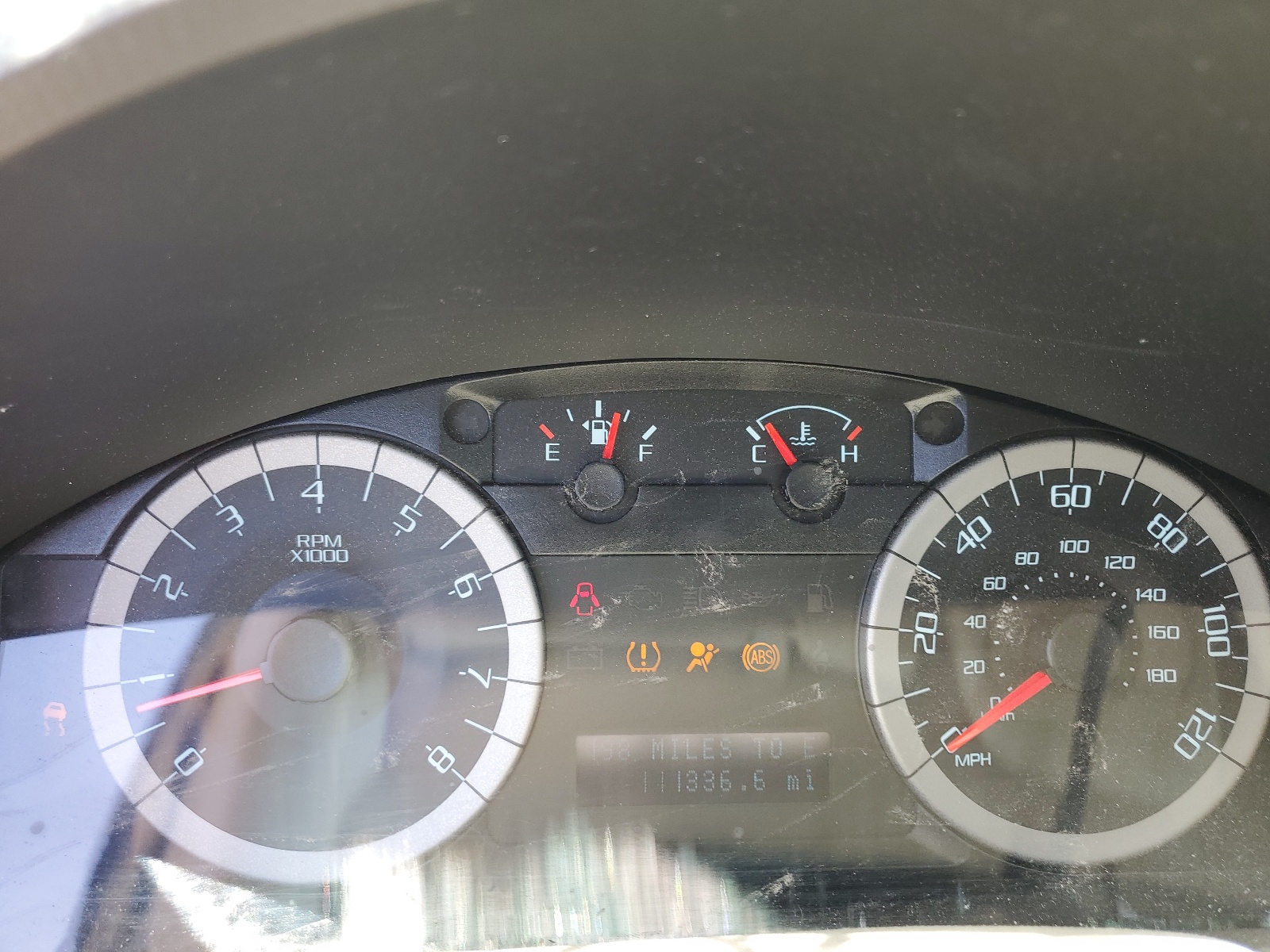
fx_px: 954
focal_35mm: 26
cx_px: 635
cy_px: 476
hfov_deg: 67.3
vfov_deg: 53.1
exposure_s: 1/127
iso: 50
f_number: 1.5
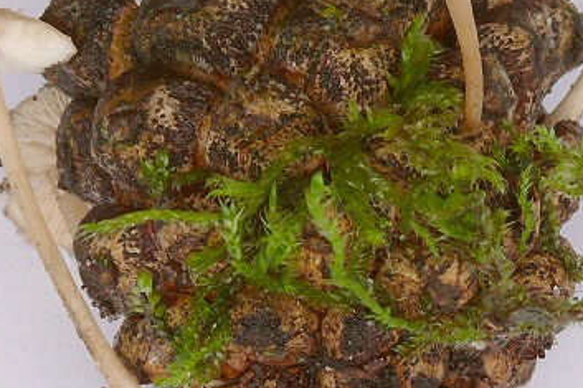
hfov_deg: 8.7
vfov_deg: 5.8
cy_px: 97
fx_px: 3836
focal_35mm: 237
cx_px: 358
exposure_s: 1/5
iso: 100
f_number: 11
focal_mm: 24.3
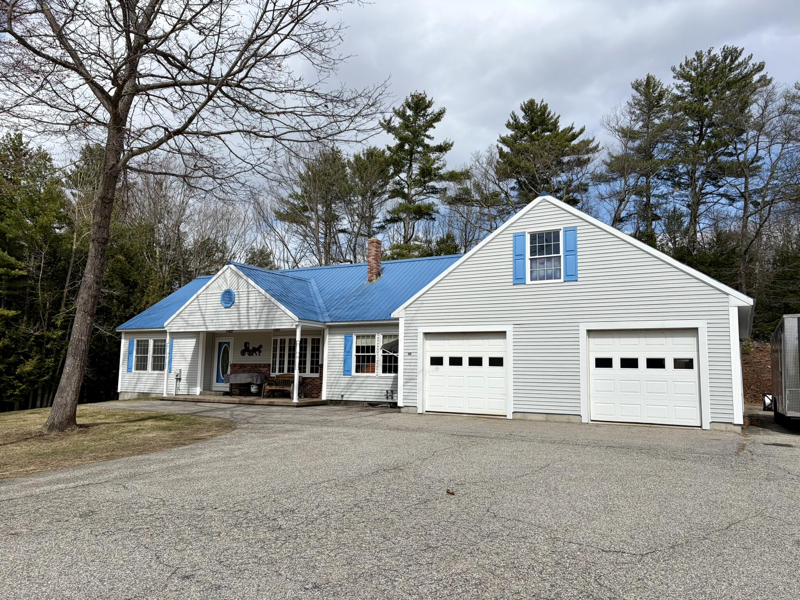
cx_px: 400
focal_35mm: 26
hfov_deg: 67.3
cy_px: 300
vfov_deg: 53.1
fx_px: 601
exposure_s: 1/5348
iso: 50
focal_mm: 5.96
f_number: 1.6
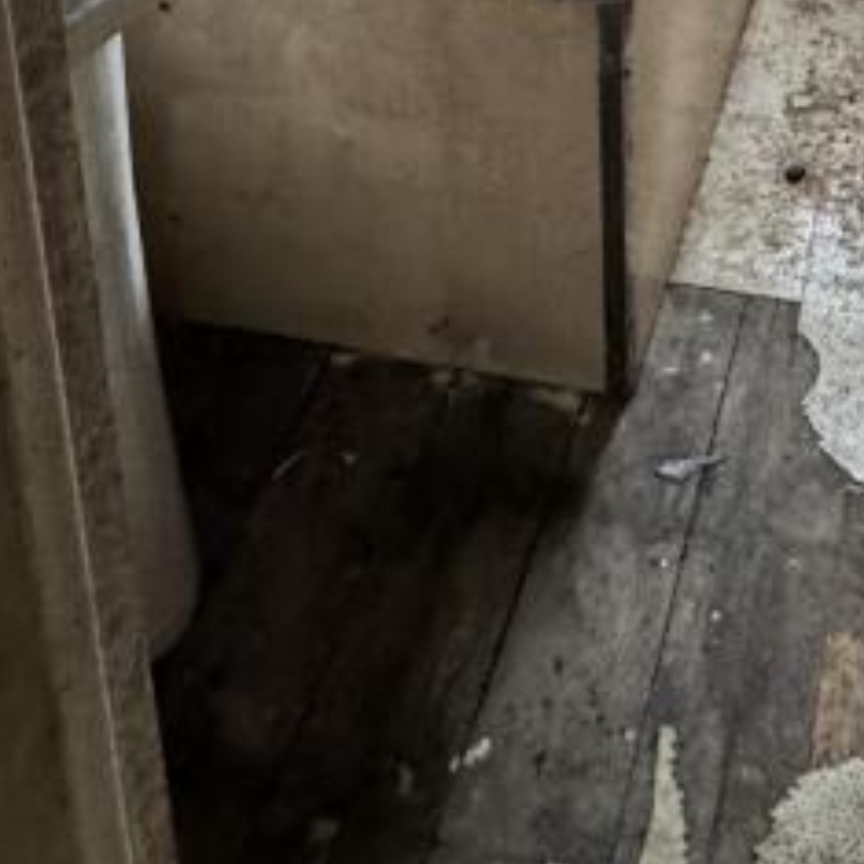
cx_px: 772
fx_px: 1525
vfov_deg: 23.9
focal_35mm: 54
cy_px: -485
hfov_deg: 30.3
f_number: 2.2
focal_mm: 2.22
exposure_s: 1/60
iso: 400
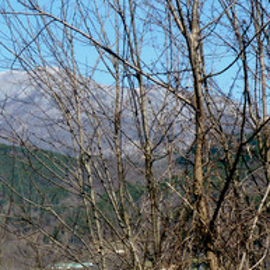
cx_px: -66
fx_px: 1191
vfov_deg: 12.9
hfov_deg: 12.6
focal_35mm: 135
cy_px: 221
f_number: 5.6
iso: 80
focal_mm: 10.4
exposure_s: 1/250
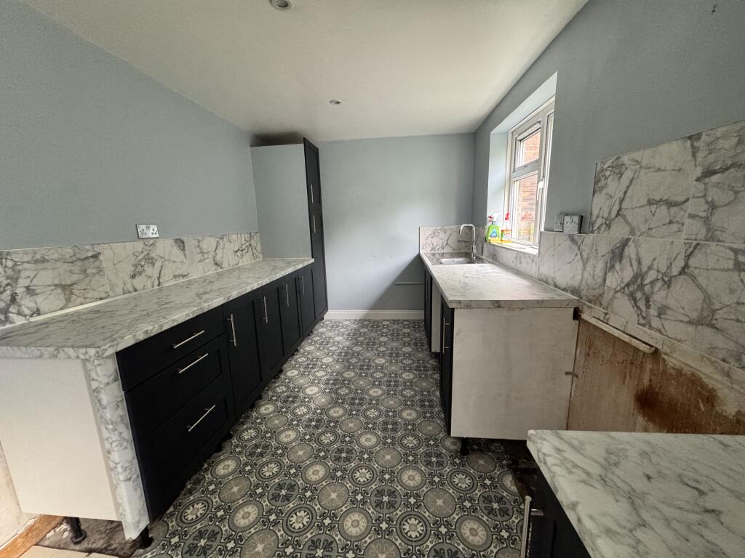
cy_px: 279
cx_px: 372
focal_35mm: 14
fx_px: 301
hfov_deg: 102.1
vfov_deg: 85.7
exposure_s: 1/60
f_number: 2.2
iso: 640
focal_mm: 2.22
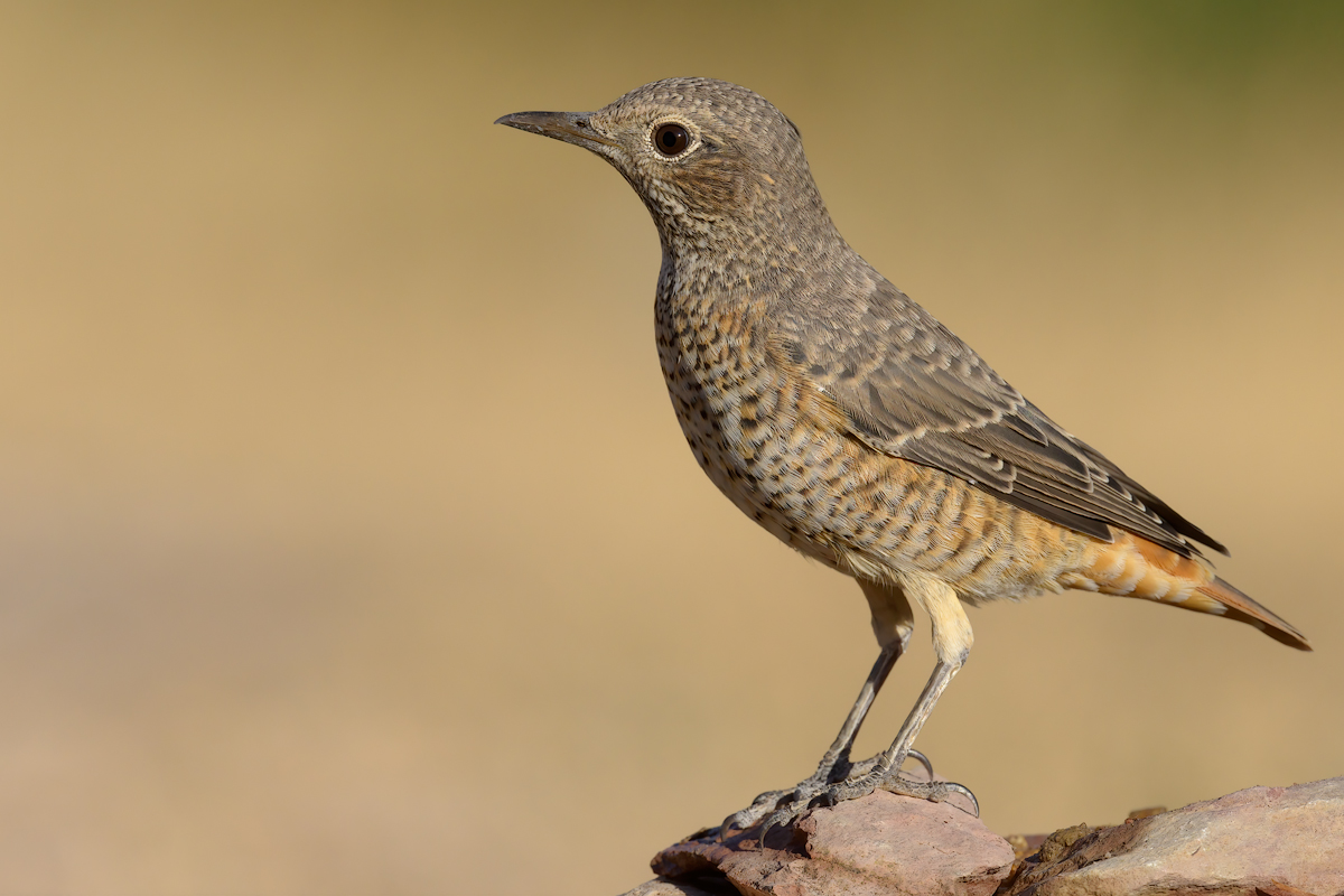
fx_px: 18665
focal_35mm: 500
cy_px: 448
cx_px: 672
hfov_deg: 4.1
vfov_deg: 2.7
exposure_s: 1/2000
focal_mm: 500
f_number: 9
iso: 720
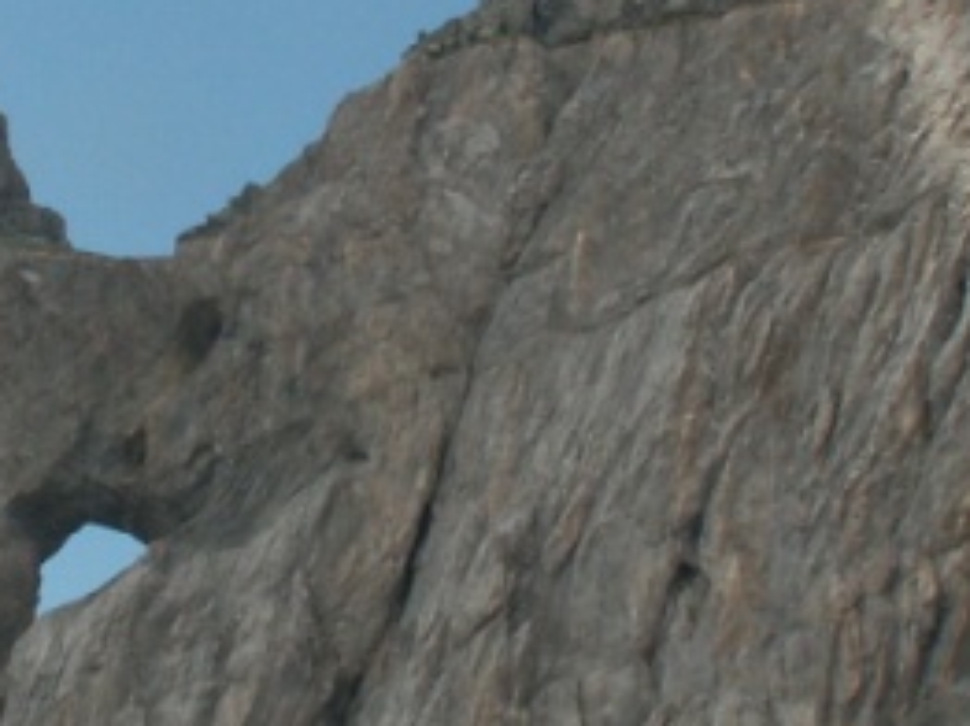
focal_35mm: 137
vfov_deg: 10.8
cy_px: 163
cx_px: 252
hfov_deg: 14.4
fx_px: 3835
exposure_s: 1/200
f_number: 6.3
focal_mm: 5.86
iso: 50
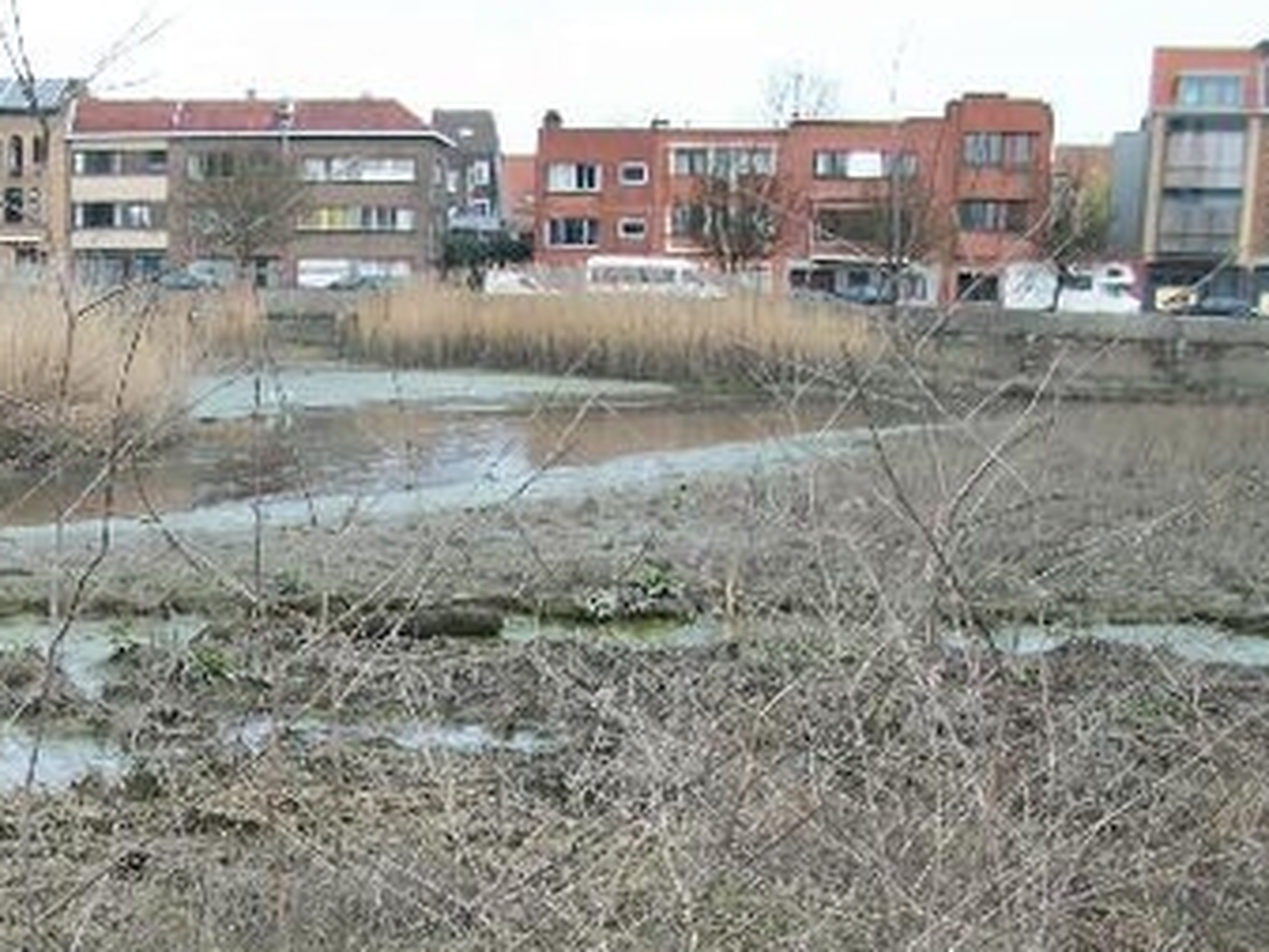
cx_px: 192
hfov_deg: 32.5
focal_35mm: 57
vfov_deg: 25.1
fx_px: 2090
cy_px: 809
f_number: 8.8
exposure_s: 1/50
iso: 80
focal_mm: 5.7
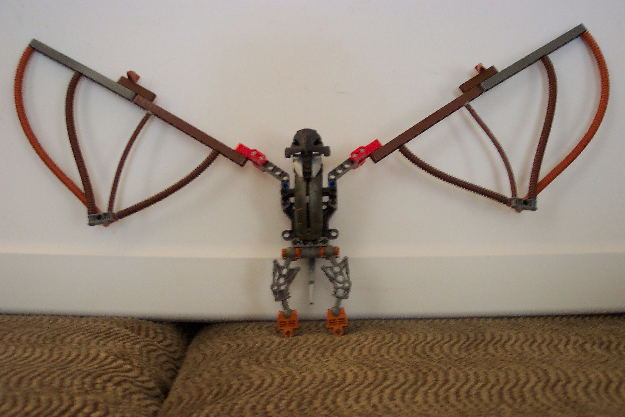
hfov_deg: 50.7
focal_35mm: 38
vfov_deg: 35.1
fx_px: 660
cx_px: 312
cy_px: 208
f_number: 2.8
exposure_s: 1/20
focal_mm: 8
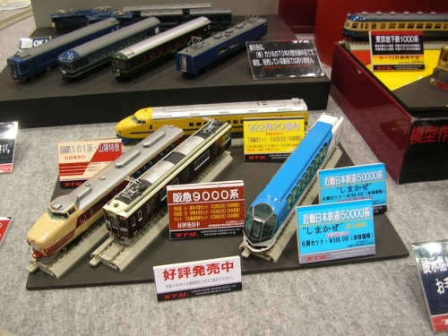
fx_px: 453
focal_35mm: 35
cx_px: 224
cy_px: 168
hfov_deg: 52.6
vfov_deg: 40.7
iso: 50
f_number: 2.8
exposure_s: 1/8.6
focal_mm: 5.8
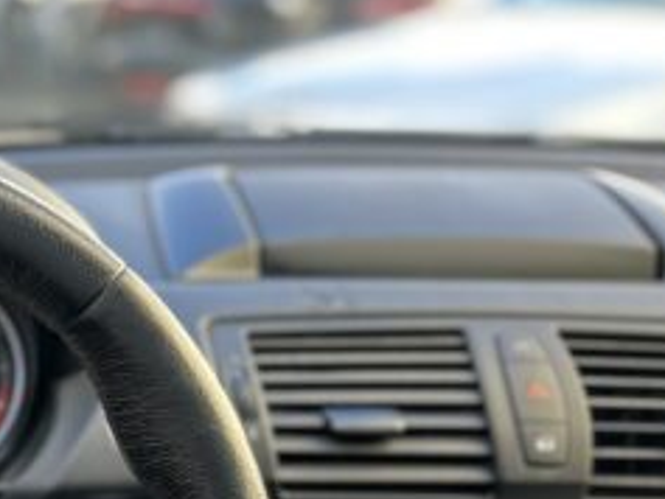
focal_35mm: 81
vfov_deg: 17.5
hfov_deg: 21.1
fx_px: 1557
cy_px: 563
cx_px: -281
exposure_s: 1/121
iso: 80
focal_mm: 6.86
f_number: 1.78
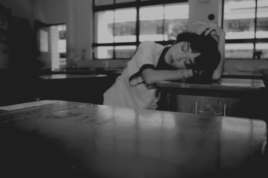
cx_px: 134
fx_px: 253
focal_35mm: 34
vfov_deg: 38.8
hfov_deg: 55.9
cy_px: 89
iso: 800
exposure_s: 1/160
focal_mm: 23.13
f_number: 4
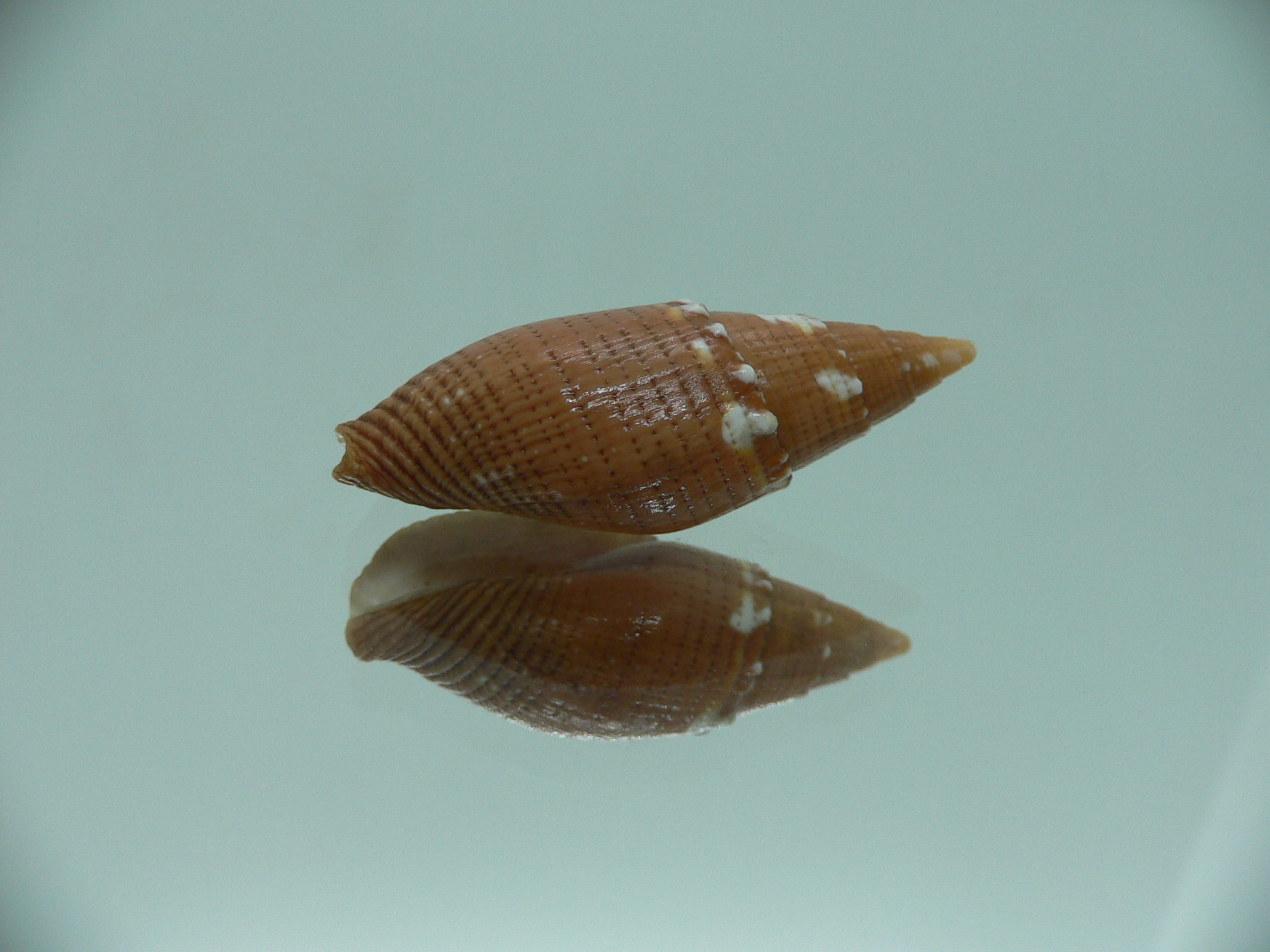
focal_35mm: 35
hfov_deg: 52.6
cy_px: 476
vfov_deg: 40.7
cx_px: 635
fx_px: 1284
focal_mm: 4.6
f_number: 2.8
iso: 80
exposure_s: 1/60
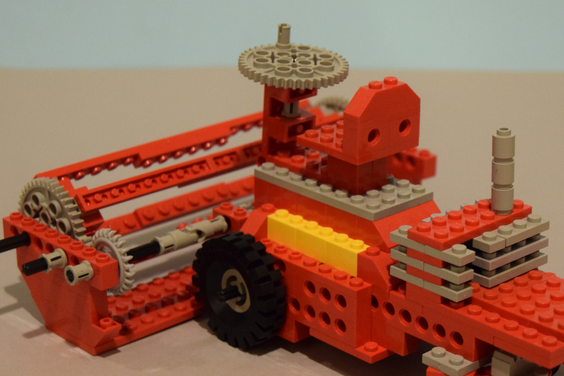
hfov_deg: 19.9
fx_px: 1610
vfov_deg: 13.3
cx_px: 325
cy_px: 217
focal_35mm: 103
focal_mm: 45
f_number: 5.3
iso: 2800
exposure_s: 1/60
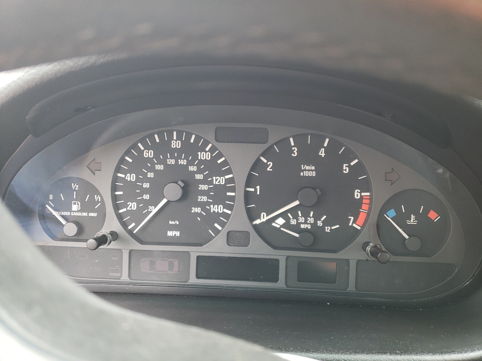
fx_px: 362
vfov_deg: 53.1
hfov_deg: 67.3
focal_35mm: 26
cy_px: 180
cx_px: 241
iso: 108
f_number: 1.5
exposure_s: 1/60.2
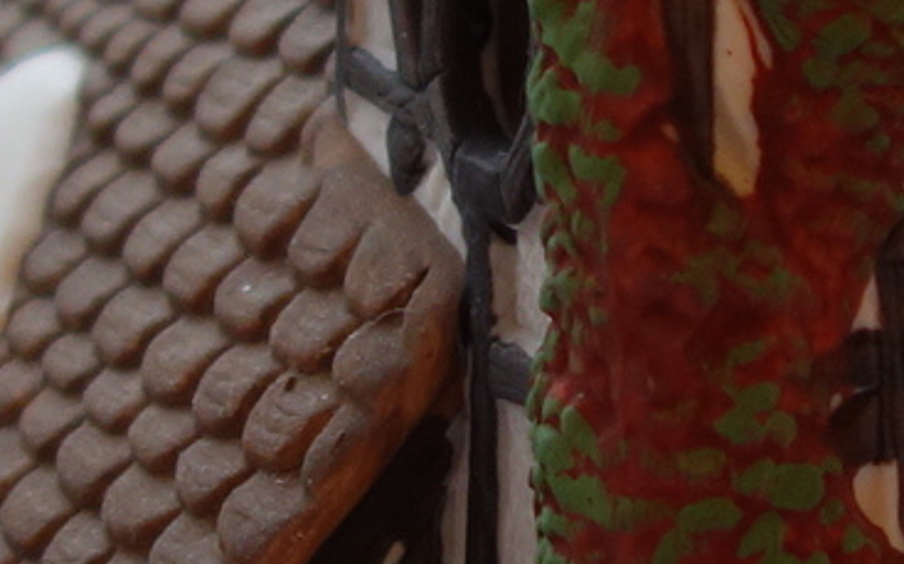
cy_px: -64
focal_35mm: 213
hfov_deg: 9.8
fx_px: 5245
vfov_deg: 6.1
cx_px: 493
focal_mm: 10.4
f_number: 1.8
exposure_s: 1/50
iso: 125
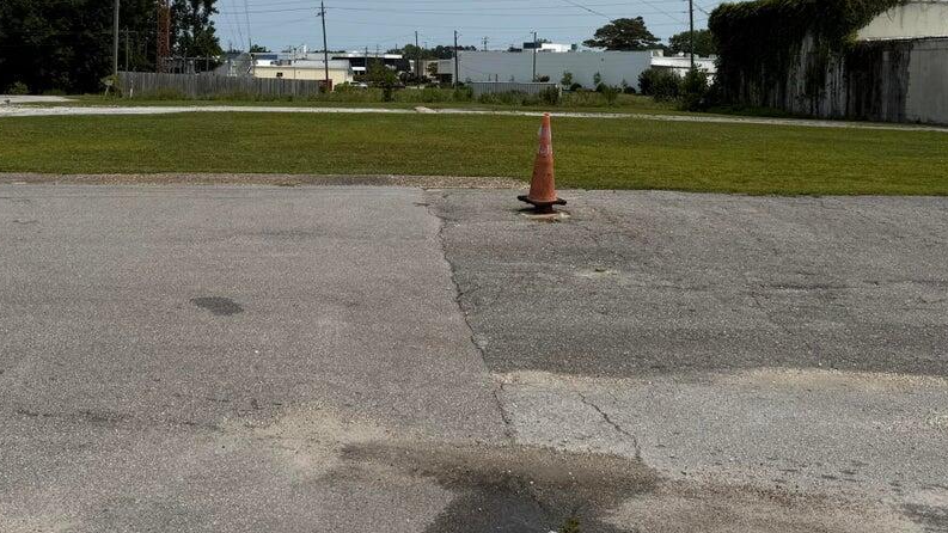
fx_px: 1131
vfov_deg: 25.8
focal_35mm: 45
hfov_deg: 45.4
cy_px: 74
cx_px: 437
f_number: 1.78
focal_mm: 6.76
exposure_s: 1/9091
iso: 80
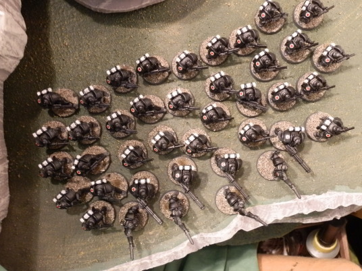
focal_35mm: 37
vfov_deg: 38.7
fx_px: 387
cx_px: 181
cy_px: 136
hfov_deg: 50.1
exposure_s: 1/8
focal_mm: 6.78
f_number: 3.3
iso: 400
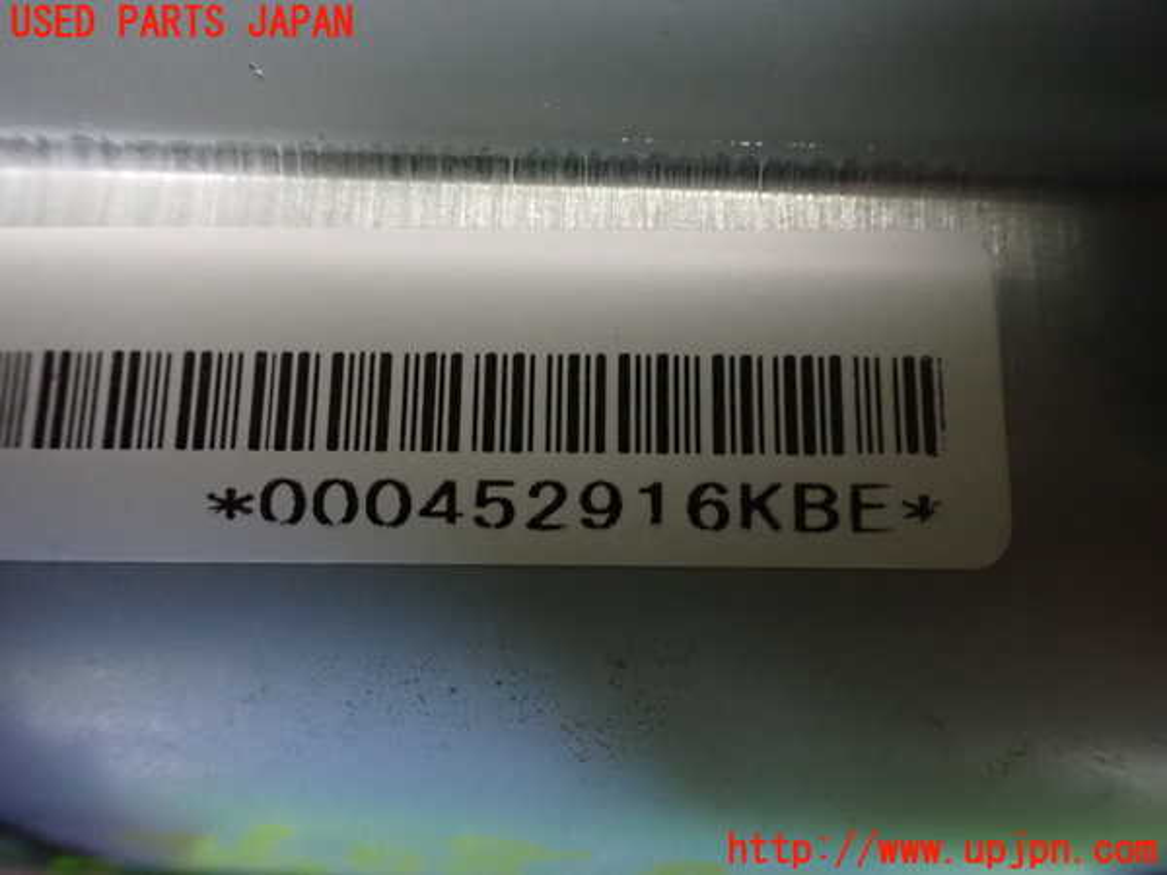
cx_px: 584
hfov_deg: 60.0
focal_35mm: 30
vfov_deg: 46.8
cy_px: 438
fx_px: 1011
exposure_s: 1/30
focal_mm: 5.4
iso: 1600
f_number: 2.3
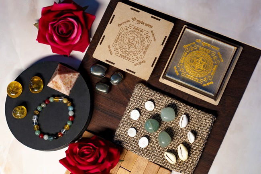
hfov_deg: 28.9
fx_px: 507
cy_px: 87
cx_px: 130
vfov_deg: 19.4
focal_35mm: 70
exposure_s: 1/160
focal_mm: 70
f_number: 4
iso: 320
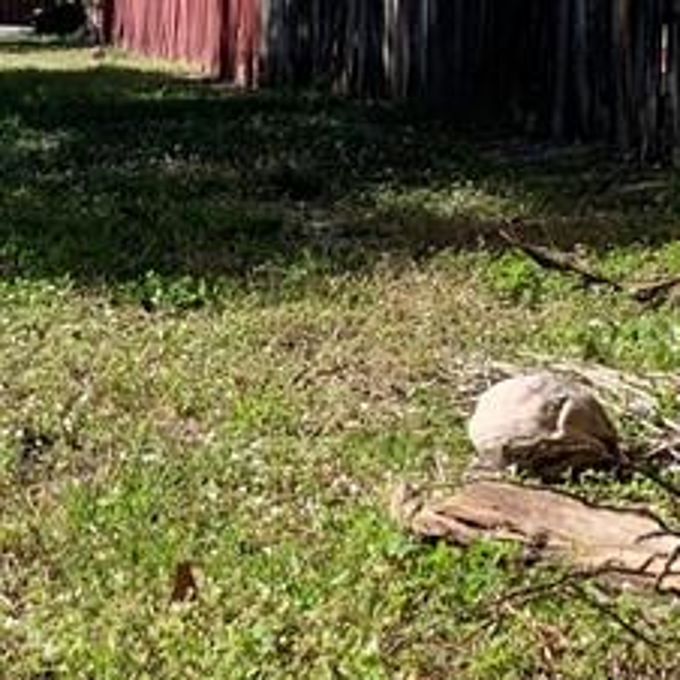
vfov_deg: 16.6
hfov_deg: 15.9
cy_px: 144
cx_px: -199
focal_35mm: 104
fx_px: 2311
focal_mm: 4.25
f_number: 1.8
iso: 25
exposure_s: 1/1250
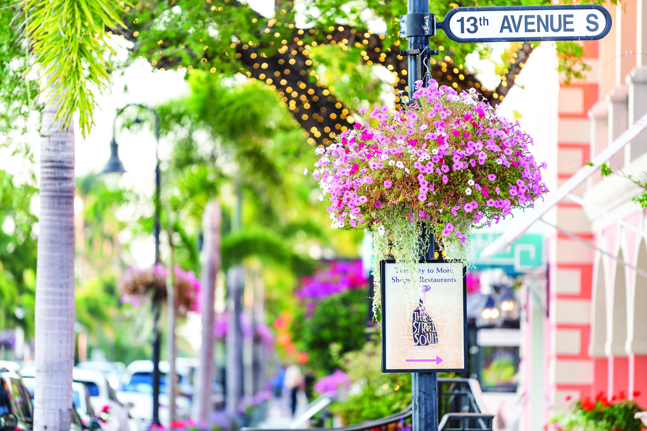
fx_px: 3594
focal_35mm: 200
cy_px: 216
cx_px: 324
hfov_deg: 10.3
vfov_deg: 6.9
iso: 320
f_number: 2.8
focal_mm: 200
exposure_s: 1/250
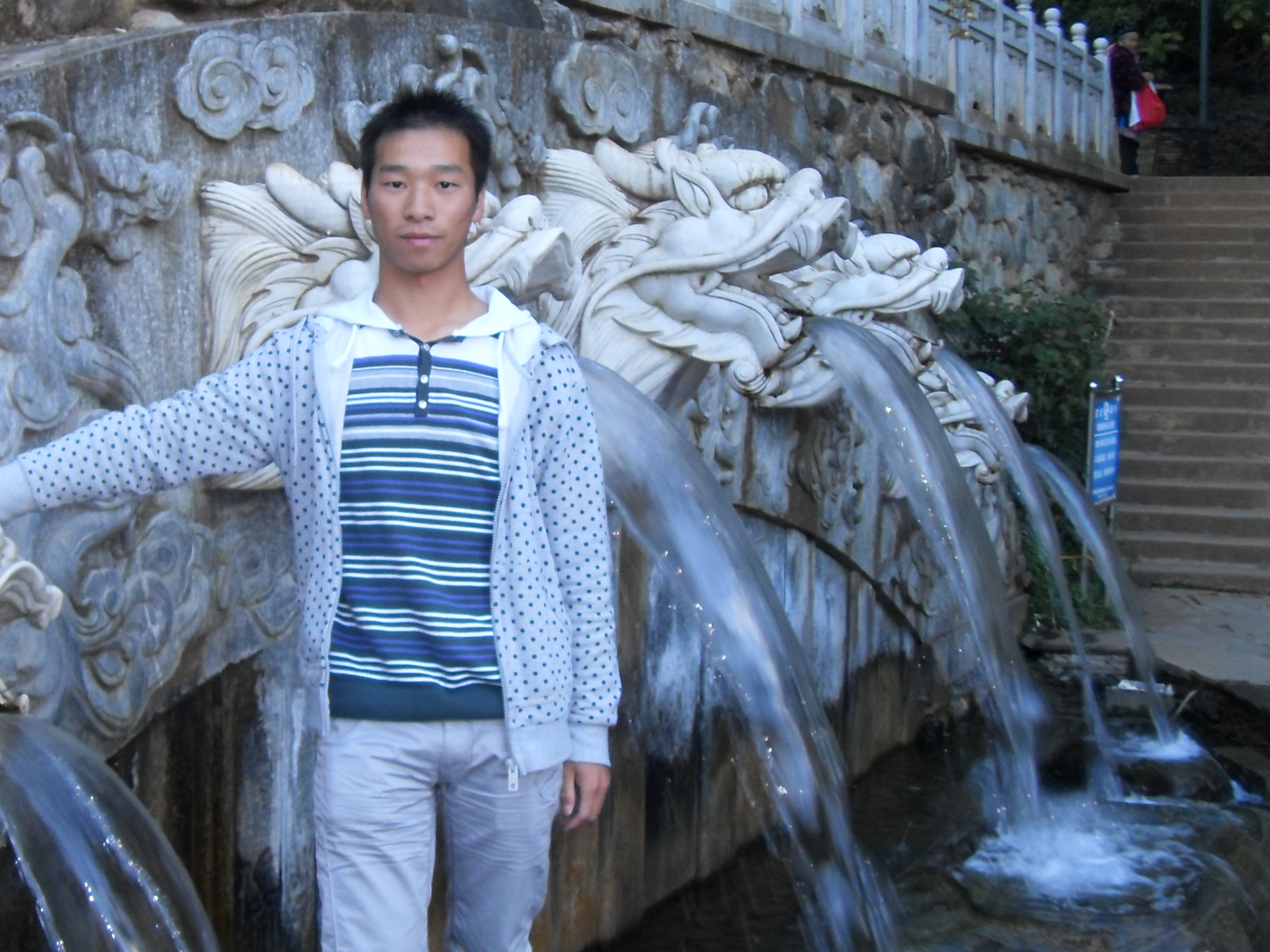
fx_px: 2311
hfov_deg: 30.0
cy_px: 482
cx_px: 255
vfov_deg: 23.3
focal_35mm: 63
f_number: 3.5
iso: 160
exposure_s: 1/45
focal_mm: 6.6
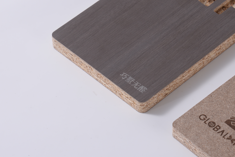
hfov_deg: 9.7
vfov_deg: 6.5
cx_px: 206
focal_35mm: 212
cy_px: 56
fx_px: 1384
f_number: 11
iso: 160
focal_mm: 105
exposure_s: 1/100
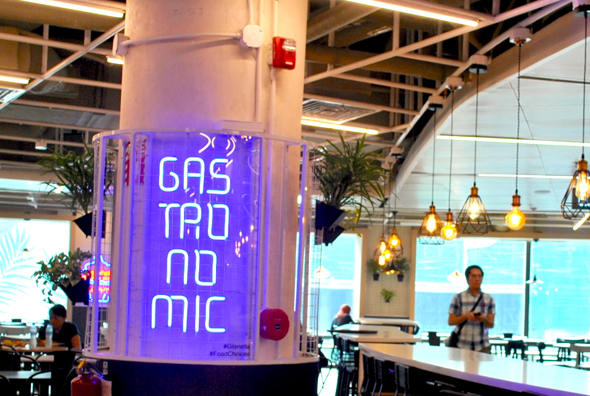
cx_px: 378
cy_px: 252
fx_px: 969
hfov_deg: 33.6
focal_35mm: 59
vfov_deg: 23.0
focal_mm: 18
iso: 200
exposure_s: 1/60
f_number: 4
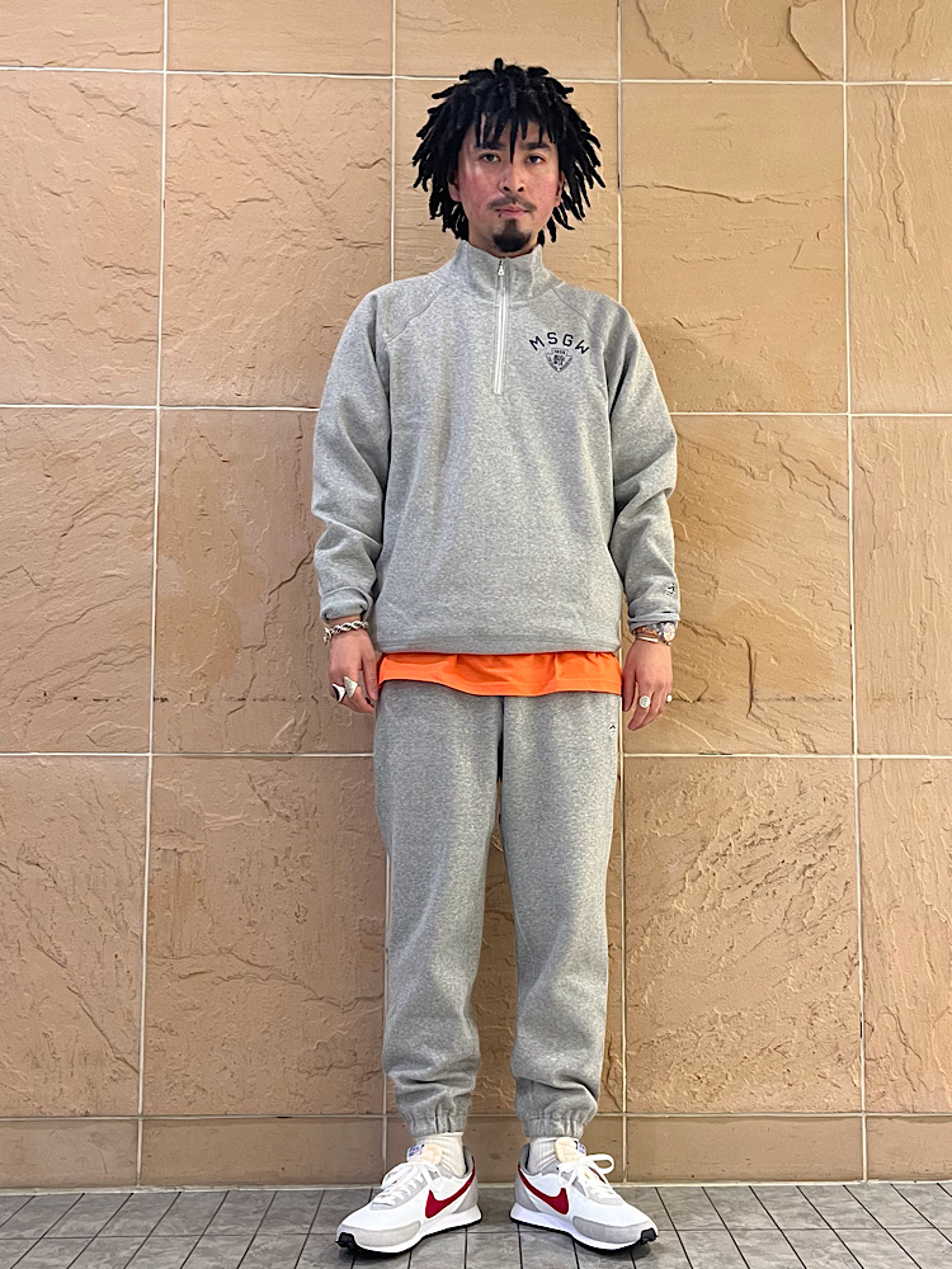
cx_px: 476
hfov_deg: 53.1
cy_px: 634
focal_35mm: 26
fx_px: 953
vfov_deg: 67.3
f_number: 1.6
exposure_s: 1/50
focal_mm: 5.1
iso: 100
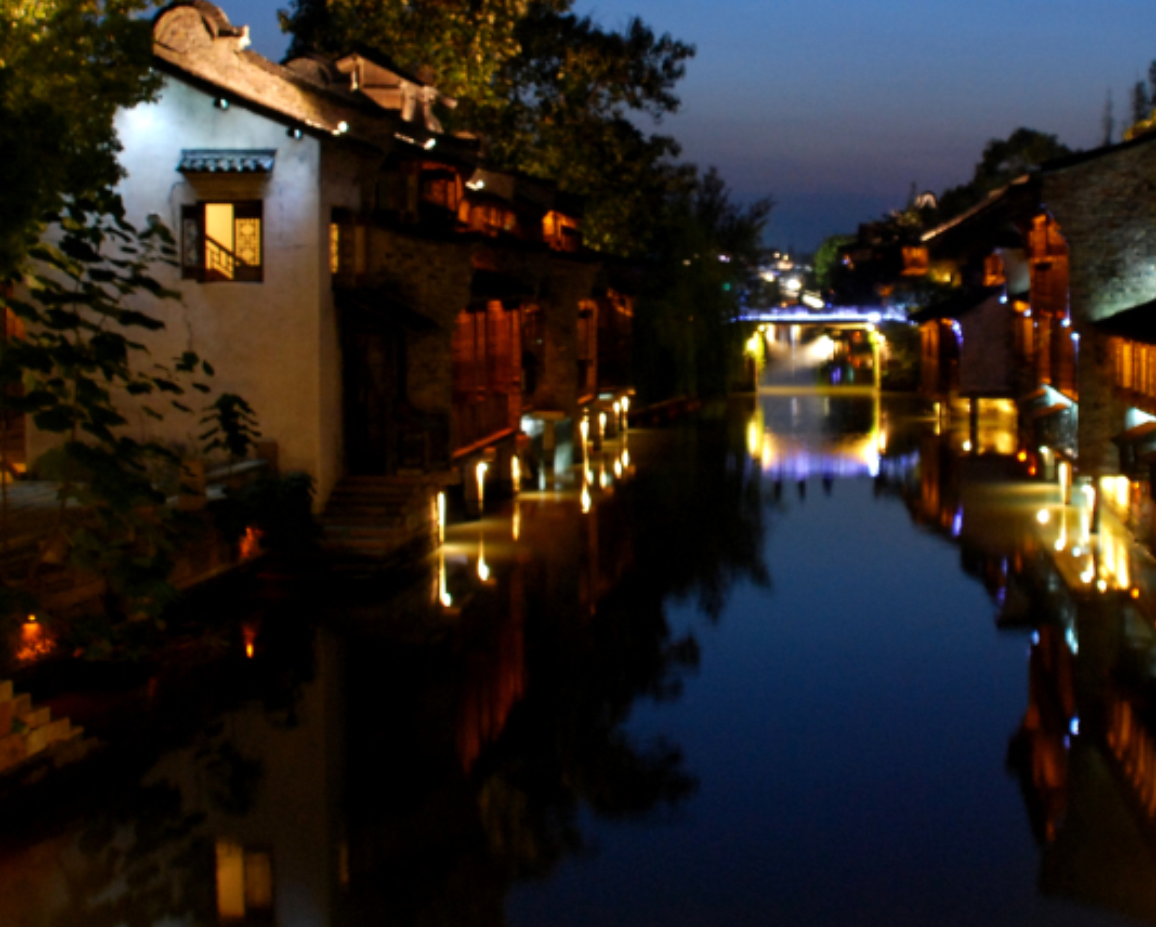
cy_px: 280
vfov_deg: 27.9
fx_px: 1849
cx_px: 769
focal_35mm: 54
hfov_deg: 34.4
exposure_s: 1
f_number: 3.8
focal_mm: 20
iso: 500
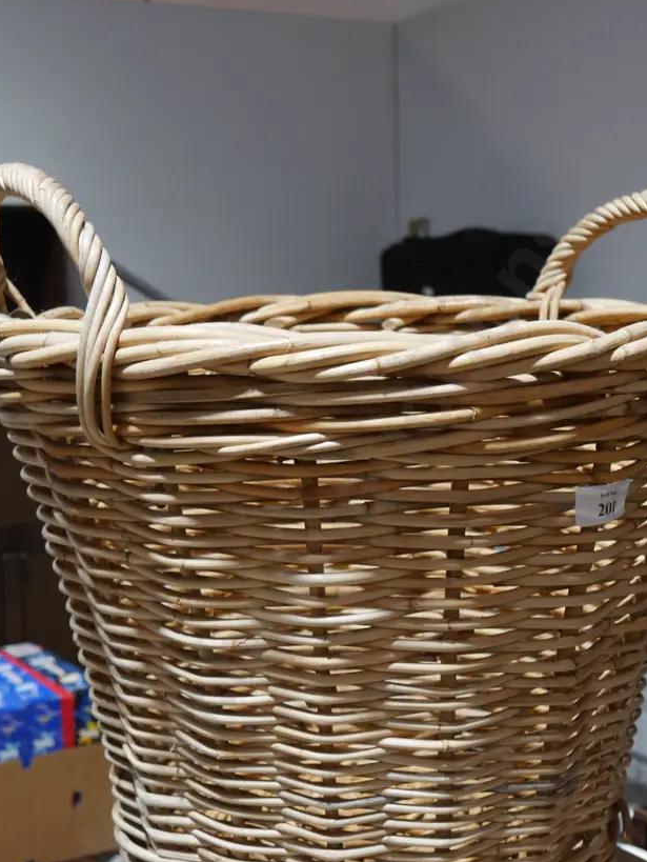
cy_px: 444
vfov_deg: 32.2
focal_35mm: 60
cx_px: 399
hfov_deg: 24.4
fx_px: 1494
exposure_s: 1/60
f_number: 5.2
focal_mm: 24
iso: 500
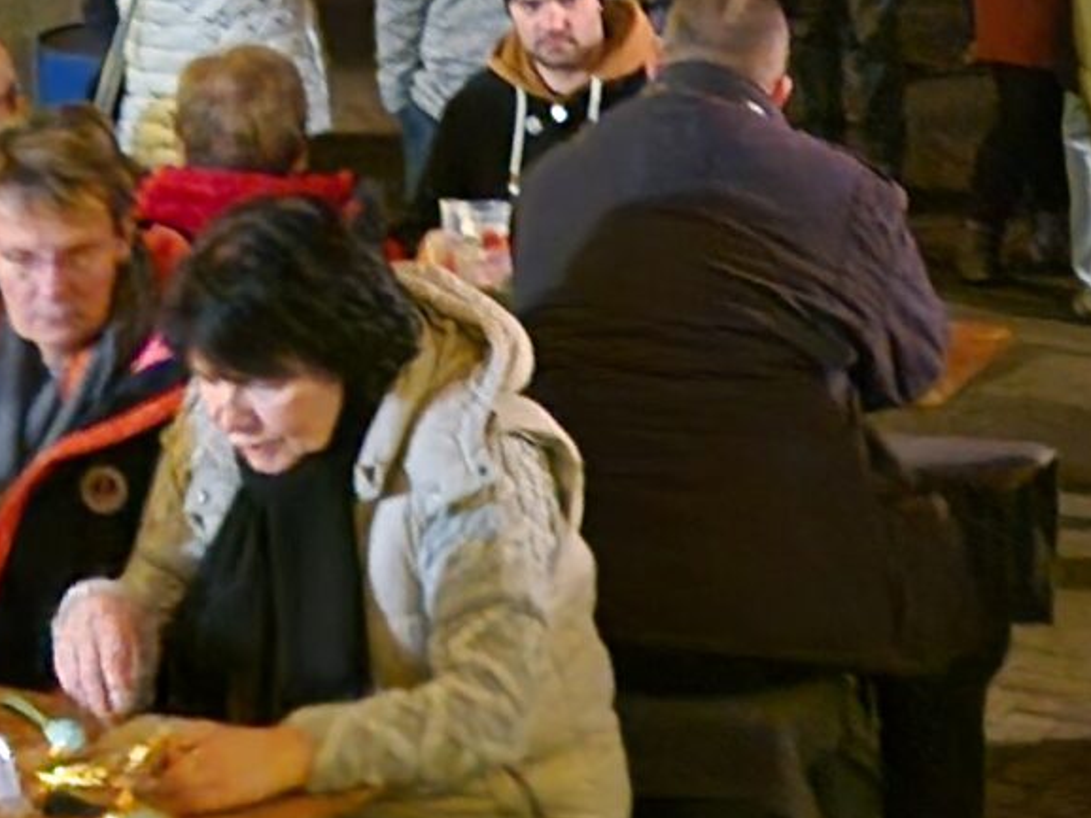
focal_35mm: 102
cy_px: -385
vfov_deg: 13.7
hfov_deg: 18.9
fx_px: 3215
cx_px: 978
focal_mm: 5.4
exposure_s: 1/11
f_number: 1.8
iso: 1250
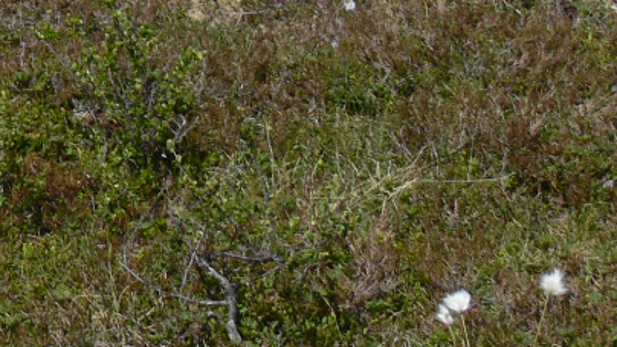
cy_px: -552
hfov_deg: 13.1
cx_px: -429
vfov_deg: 7.4
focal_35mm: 151
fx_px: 2470
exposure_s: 1/400
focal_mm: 7.4
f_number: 5.6
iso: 80
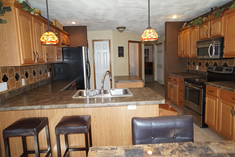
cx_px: 118
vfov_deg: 53.1
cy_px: 78
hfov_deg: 73.7
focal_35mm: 24
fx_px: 157
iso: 800
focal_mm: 16
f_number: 3.2
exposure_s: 1/160
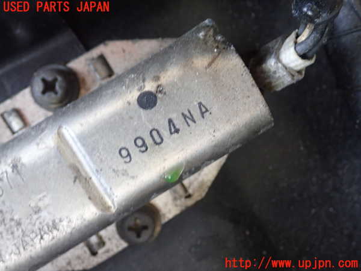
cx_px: 180
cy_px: 136
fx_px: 448
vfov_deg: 33.6
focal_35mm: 43
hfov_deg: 43.9
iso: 640
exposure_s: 1/40
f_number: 2.9
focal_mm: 7.86
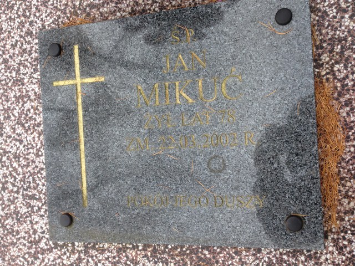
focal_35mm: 33
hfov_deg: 55.4
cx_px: 178
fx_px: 338
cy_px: 133
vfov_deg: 42.9
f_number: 2.4
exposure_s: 1/163
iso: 50
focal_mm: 4.12
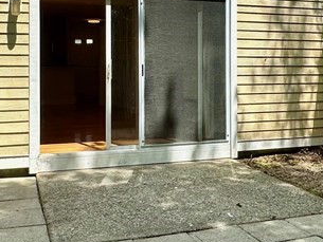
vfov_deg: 30.5
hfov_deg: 40.4
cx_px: 169
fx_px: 439
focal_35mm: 47
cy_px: 69
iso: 50
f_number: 2.2
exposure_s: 1/1949
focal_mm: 2.22
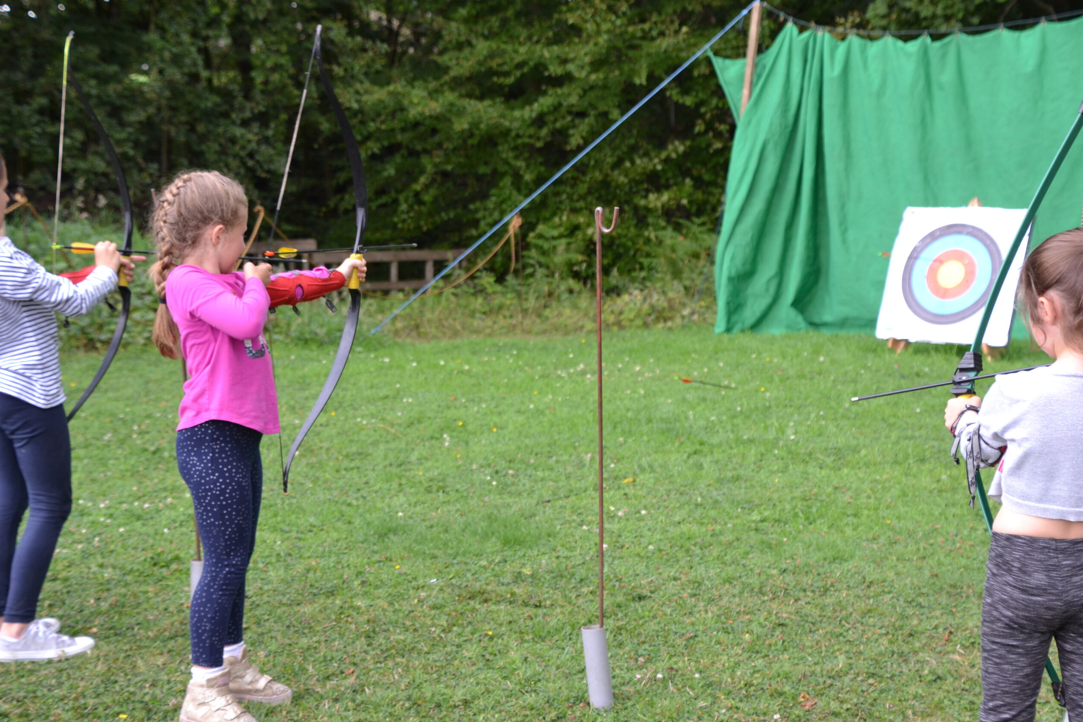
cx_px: 545
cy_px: 360
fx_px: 2015
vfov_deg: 20.3
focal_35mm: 67
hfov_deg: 30.1
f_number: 5
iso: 400
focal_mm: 44
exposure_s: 1/100
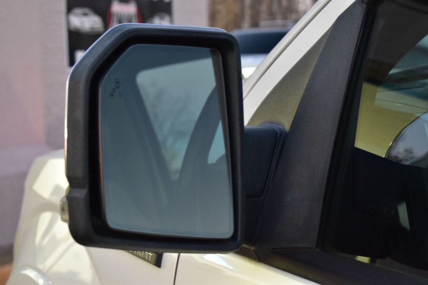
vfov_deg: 18.9
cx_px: 214
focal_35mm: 72
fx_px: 856
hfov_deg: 28.1
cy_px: 142
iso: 1250
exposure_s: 1/15
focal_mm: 48
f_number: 6.3
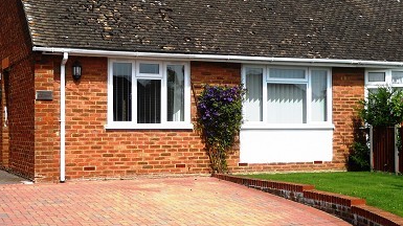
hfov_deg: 36.0
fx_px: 619
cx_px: 184
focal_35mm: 58
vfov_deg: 20.7
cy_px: 109
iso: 80
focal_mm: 5.7
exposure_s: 1/320
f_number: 5.6
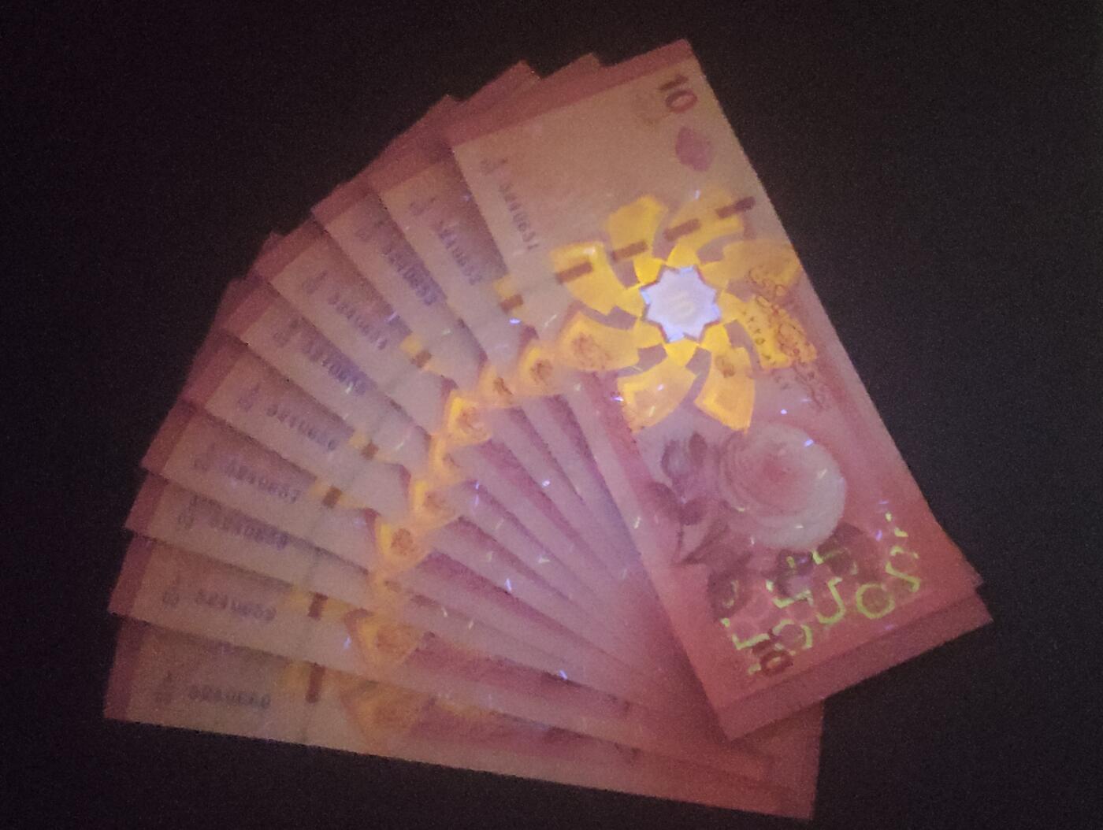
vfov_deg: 29.2
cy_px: 415
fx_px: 1595
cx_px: 552
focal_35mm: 50
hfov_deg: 38.1
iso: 6400
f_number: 2.2
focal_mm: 3.42
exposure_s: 1/14
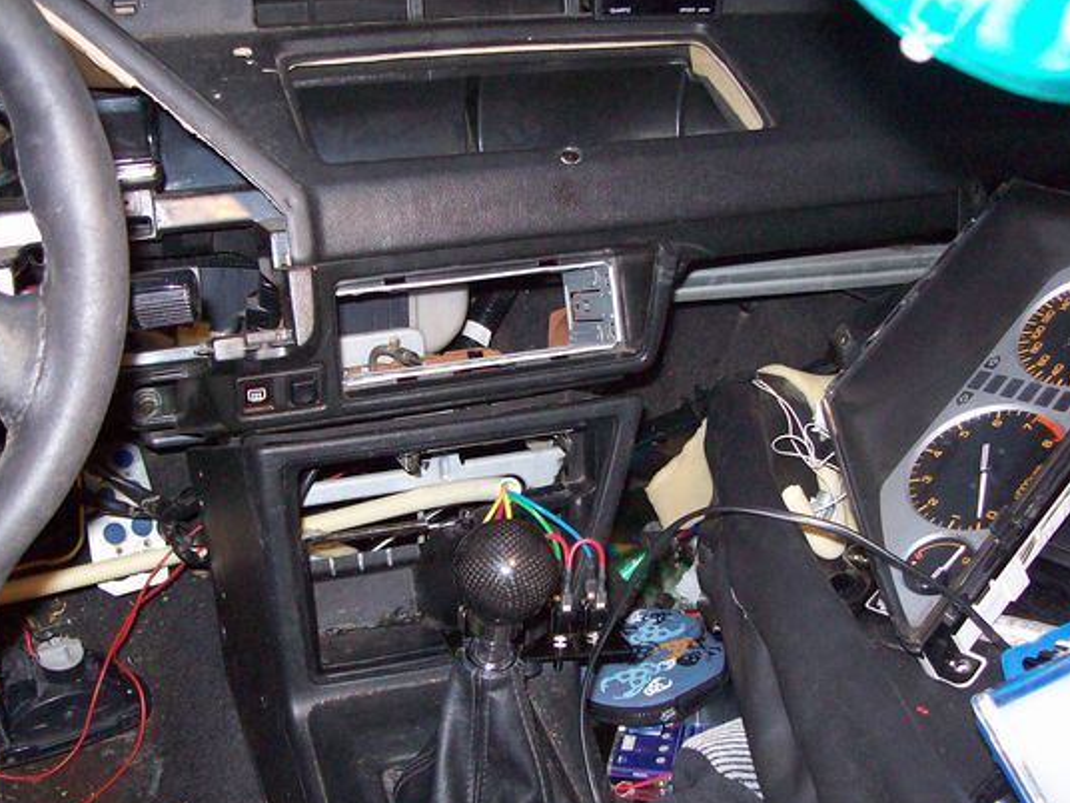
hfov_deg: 43.8
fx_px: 1329
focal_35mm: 43
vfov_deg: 33.6
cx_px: 547
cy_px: 409
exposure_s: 1/64
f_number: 2.7
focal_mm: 6
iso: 200
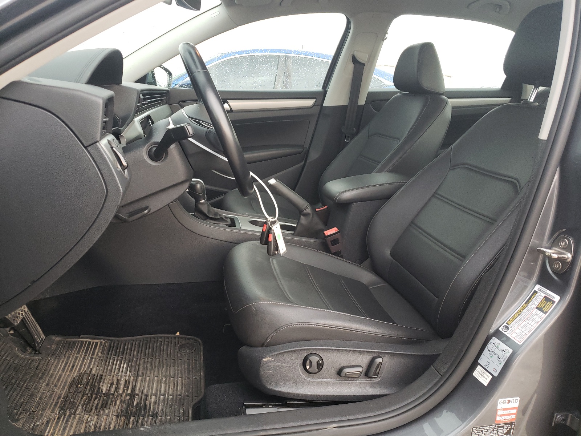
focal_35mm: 26
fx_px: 436
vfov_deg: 53.1
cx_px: 290
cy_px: 218
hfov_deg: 67.3
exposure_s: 1/60.2
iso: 125
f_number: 1.5
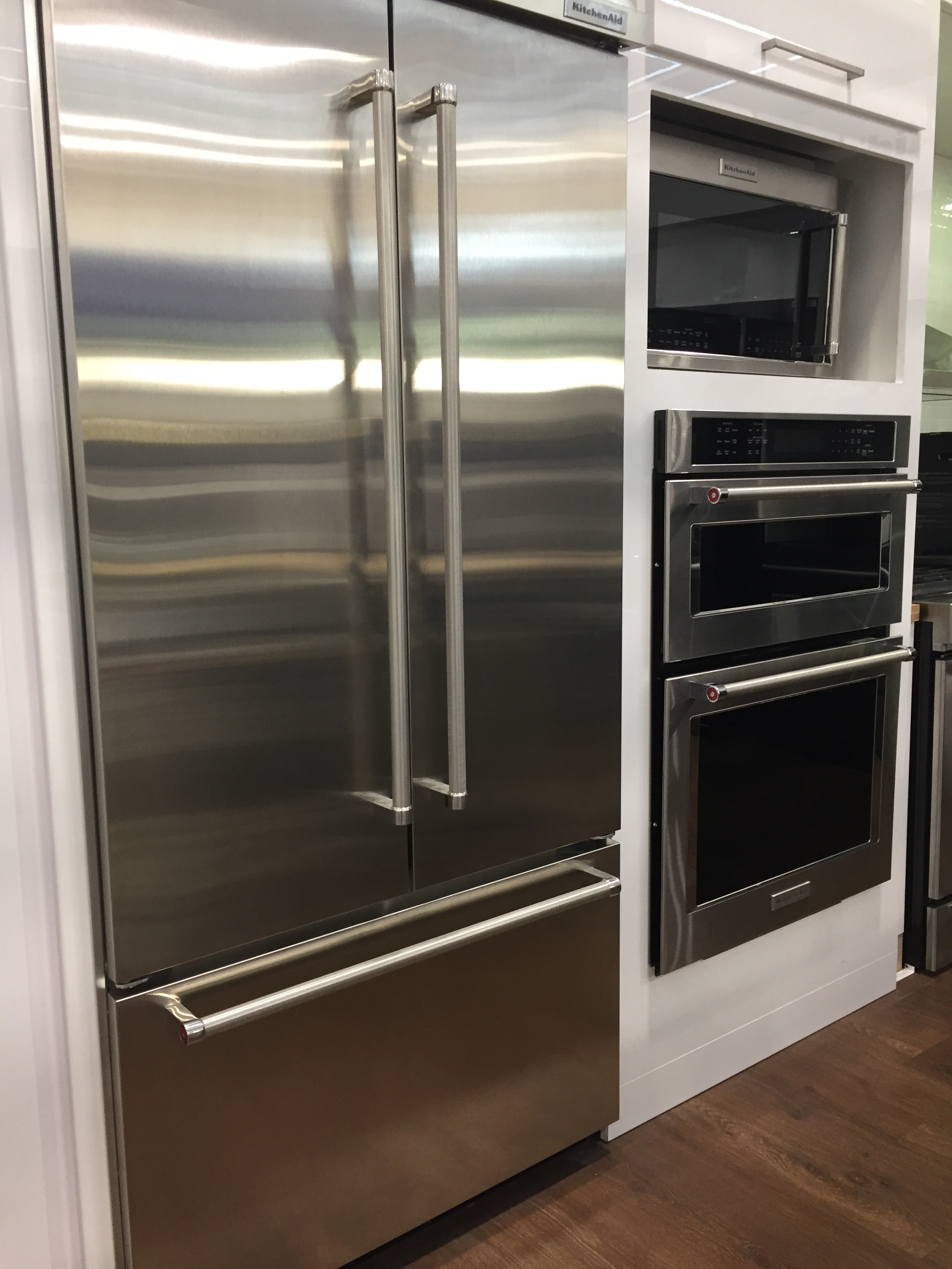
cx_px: 476
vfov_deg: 61.7
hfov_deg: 48.2
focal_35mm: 29
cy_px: 634
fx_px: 1063
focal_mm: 4.15
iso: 100
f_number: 2.2
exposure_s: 1/30
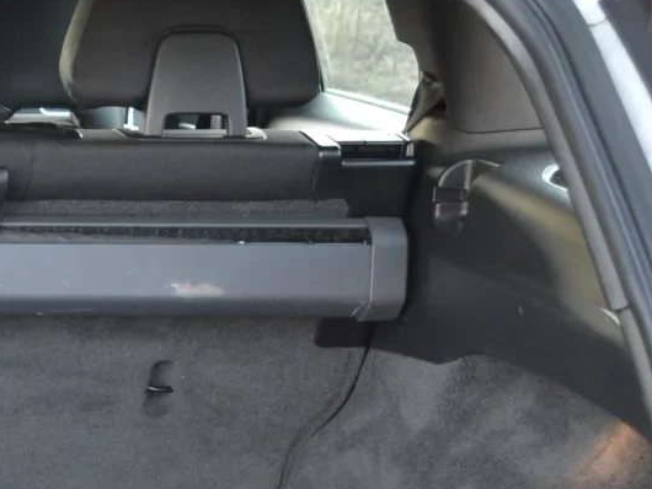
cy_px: 563
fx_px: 1771
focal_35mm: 94
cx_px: -183
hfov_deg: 19.3
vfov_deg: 15.3
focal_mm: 18
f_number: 3.5
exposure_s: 1/15
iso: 400
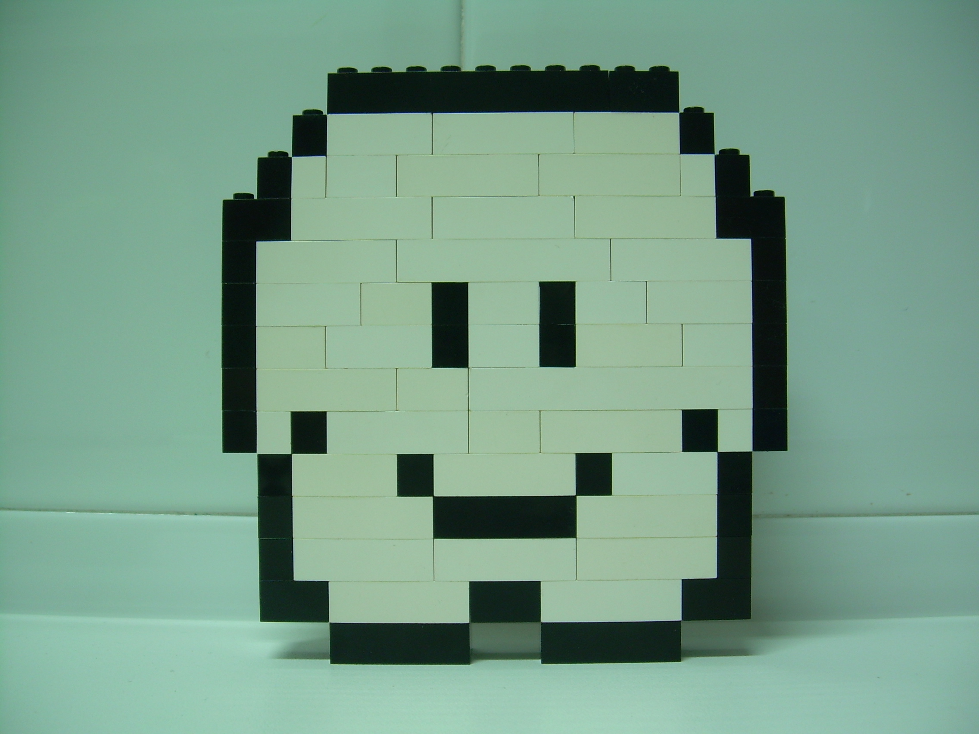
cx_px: 490
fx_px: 1075
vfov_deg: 37.7
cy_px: 367
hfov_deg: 49.0
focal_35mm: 38
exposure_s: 1/8.7
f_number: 2.8
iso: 50
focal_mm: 6.3
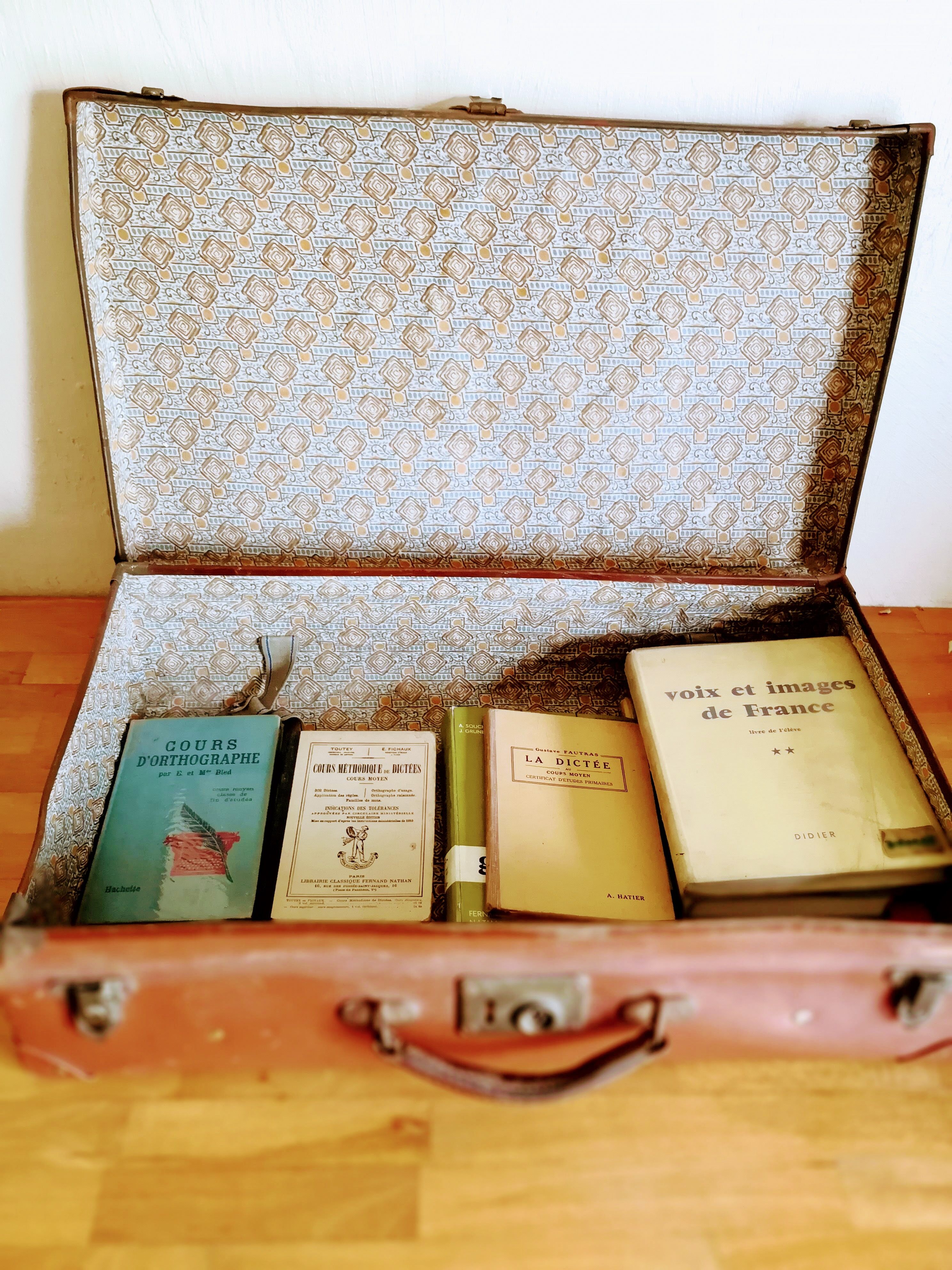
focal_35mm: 27
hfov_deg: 51.4
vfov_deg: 65.3
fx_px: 990
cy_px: 635
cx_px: 476
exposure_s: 1/33.3
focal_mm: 3.95
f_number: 4
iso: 320
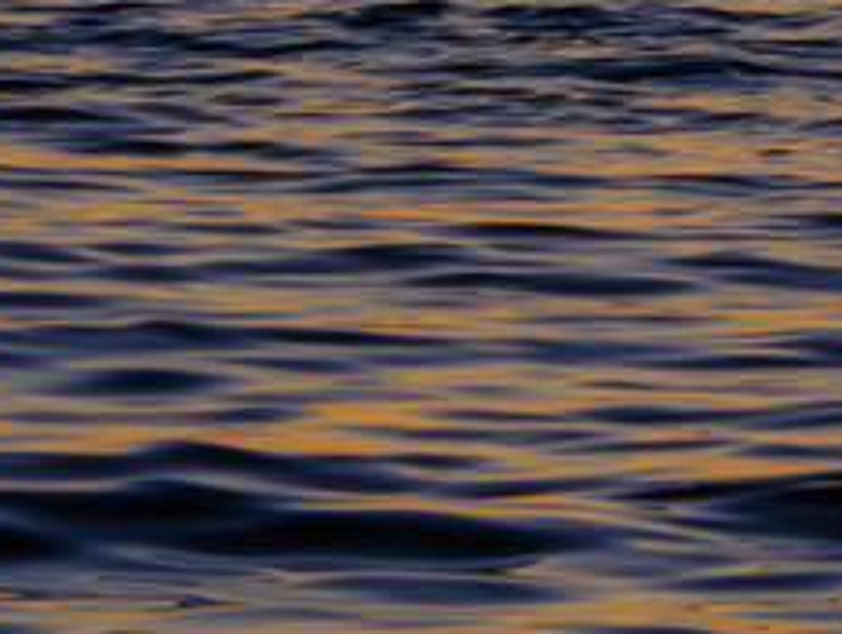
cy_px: -1414
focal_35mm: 1016
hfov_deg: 1.9
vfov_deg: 1.5
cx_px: 2169
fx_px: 24752
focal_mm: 186.3
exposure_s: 1/25
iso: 320
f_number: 32
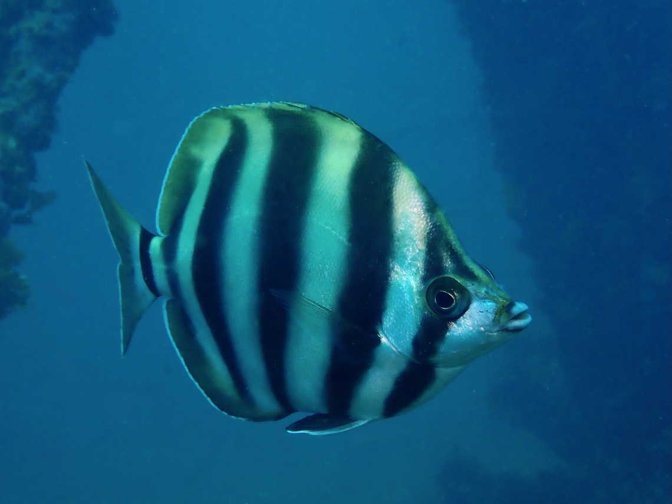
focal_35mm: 58
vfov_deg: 25.2
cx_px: 336
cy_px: 252
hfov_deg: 33.2
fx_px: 1126
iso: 160
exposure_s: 1/250
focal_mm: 10.35
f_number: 5
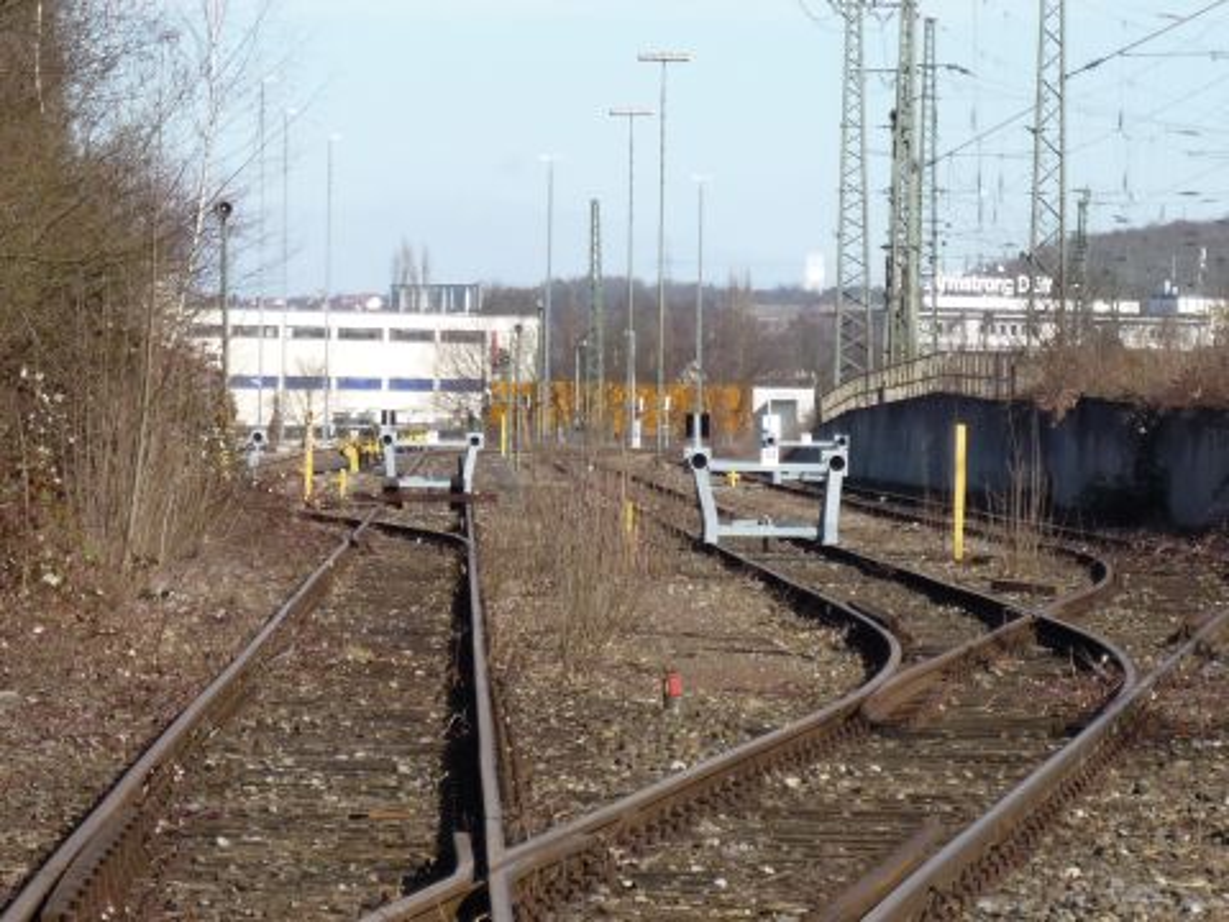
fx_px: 9053
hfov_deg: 7.8
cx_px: 614
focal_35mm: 255
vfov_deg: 5.8
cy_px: 461
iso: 100
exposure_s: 1/320
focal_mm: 26
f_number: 5.9
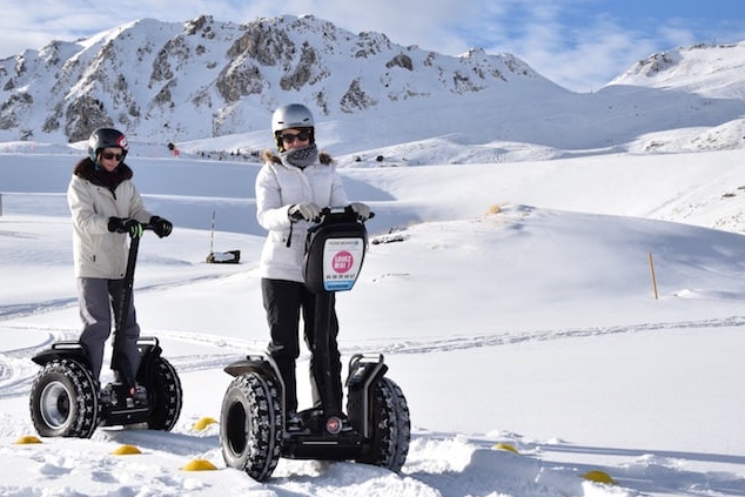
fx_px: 1470
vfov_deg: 19.2
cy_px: 173
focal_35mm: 71
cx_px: 274
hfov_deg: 28.3
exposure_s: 1/4000
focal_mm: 30
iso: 500
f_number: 6.3
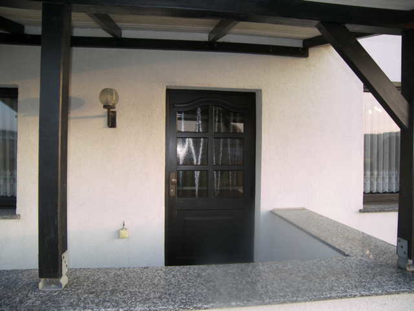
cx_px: 207
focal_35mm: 24
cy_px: 156
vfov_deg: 56.8
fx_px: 287
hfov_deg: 71.6
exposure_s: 1/60
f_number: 2.8
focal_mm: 5.1
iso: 50
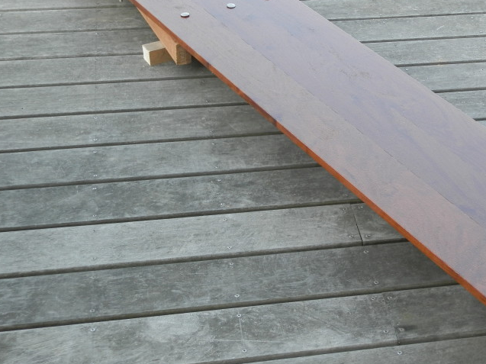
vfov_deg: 19.8
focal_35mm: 74
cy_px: 118
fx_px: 1038
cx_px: 369
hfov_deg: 26.0
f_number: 3.6
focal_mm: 8.2
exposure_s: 1/100
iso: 125
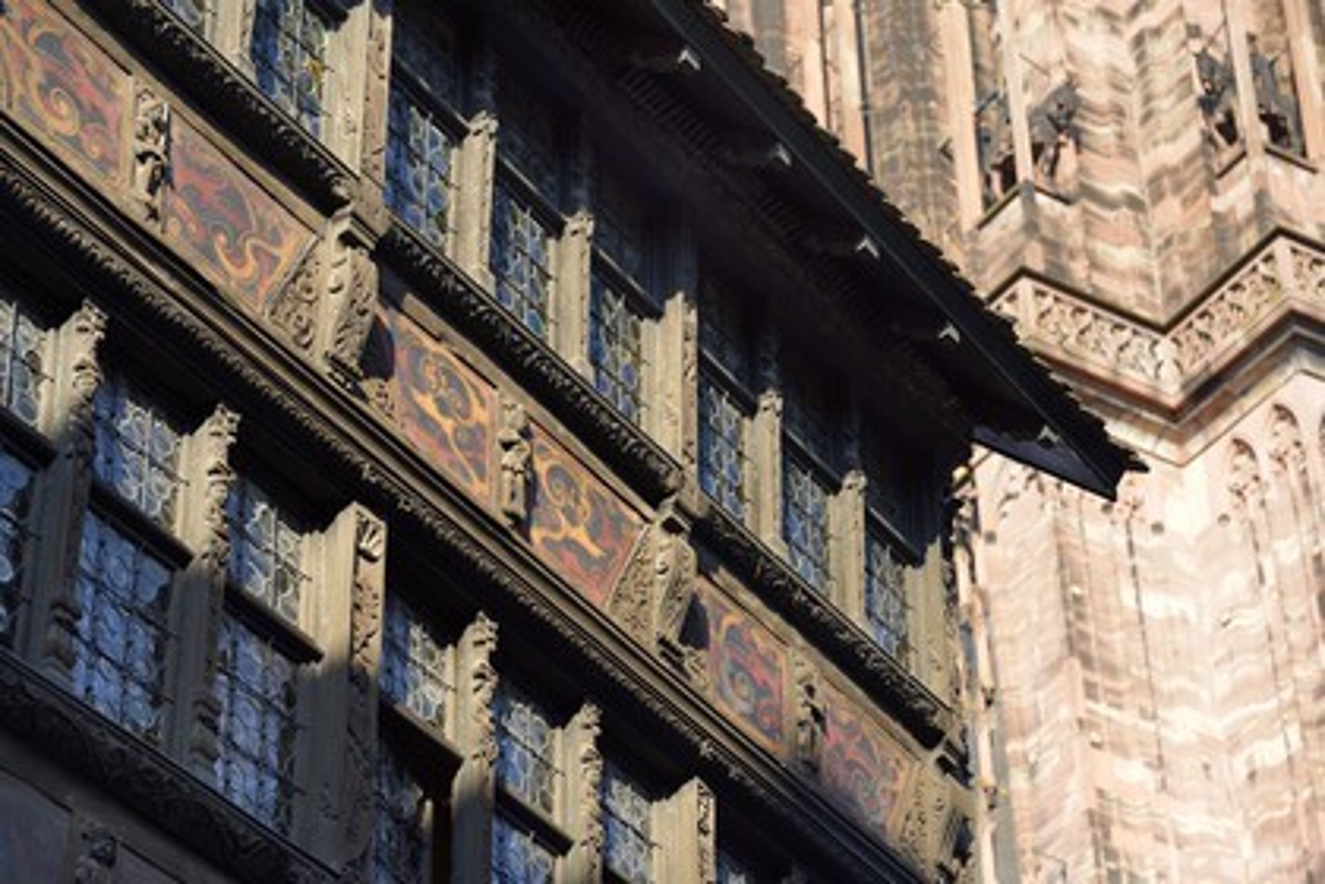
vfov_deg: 12.2
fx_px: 4122
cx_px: 662
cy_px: 442
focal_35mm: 112
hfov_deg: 18.3
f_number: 5.6
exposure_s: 1/250
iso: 200
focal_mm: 112
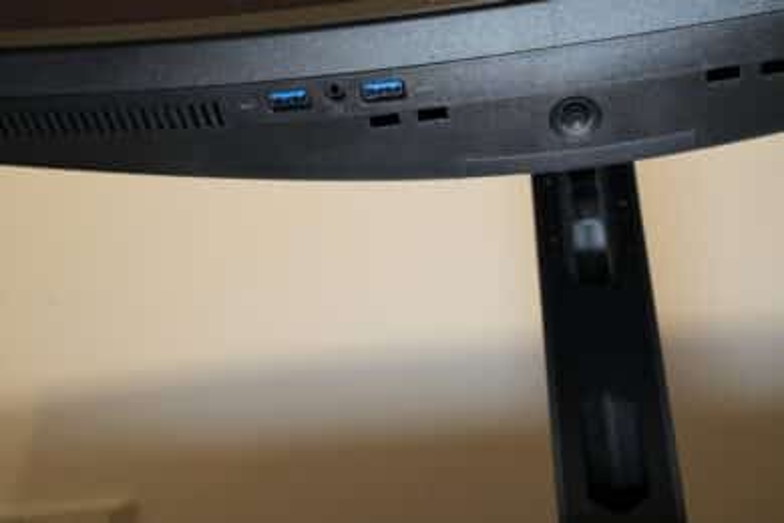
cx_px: 392
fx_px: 936
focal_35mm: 43
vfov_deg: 31.2
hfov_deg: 45.4
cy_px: 262
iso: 4000
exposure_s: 1/50
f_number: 10
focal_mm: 43
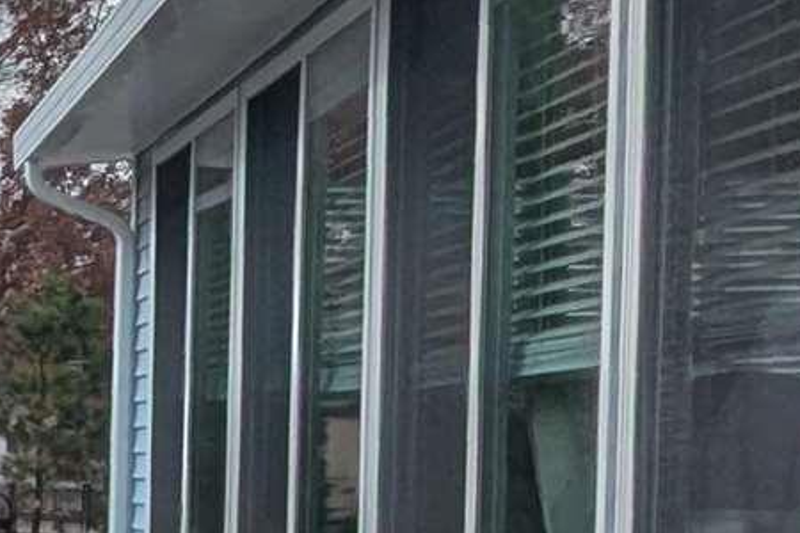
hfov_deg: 17.8
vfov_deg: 14.6
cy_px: 537
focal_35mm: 92
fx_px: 2044
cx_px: -636
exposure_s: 1/4630
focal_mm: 1.95
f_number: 2.2
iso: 35
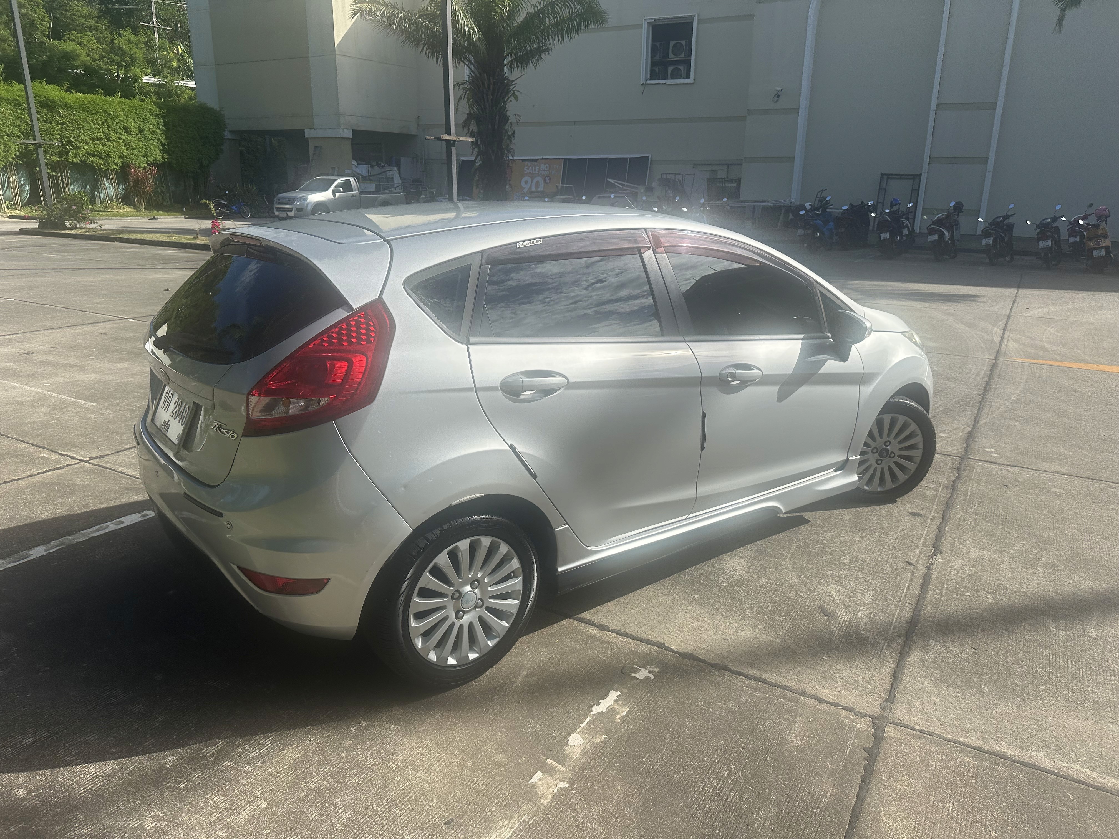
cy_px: 420
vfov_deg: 56.8
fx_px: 776
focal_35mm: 24
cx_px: 560
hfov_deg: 71.6
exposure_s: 1/4762
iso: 80
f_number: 1.78
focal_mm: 6.86
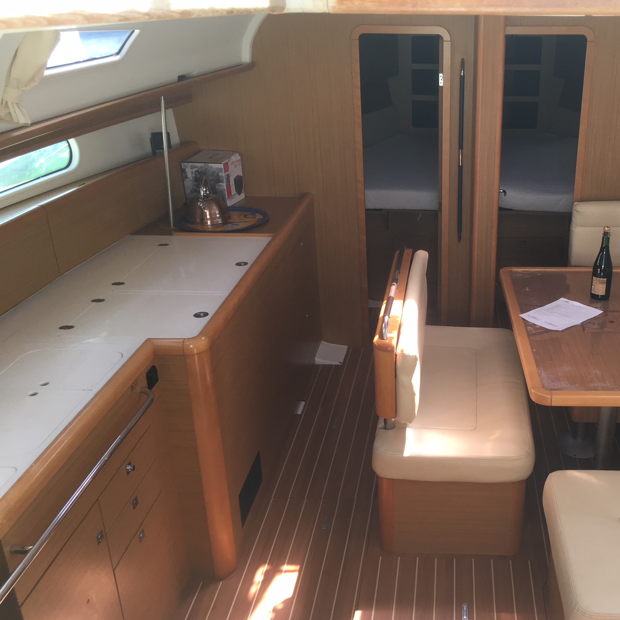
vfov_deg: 46.0
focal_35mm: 36
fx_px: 729
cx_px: 435
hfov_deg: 45.0
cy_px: 312
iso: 40
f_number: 2.2
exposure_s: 1/100
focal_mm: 4.15
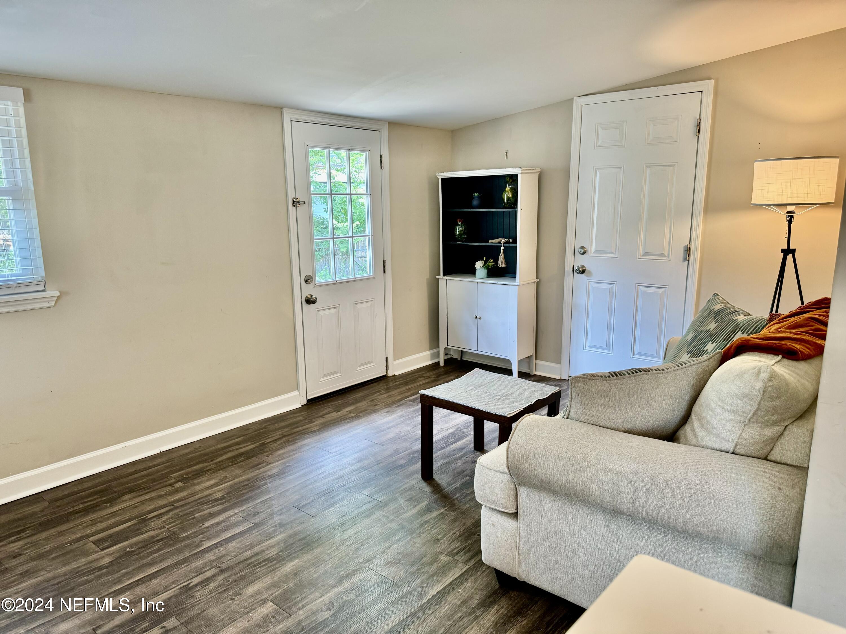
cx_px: 423
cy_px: 317
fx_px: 587
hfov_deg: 71.6
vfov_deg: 56.8
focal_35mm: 24
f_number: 1.78
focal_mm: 6.76
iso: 160
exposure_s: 1/120
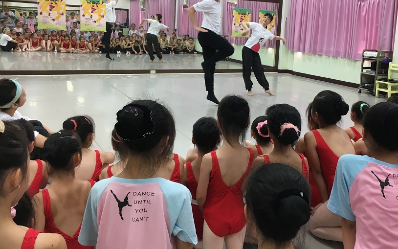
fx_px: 401
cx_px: 235
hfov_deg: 52.4
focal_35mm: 37
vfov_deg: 34.1
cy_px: 81
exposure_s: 1/30
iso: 64
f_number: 2.2
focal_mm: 4.15
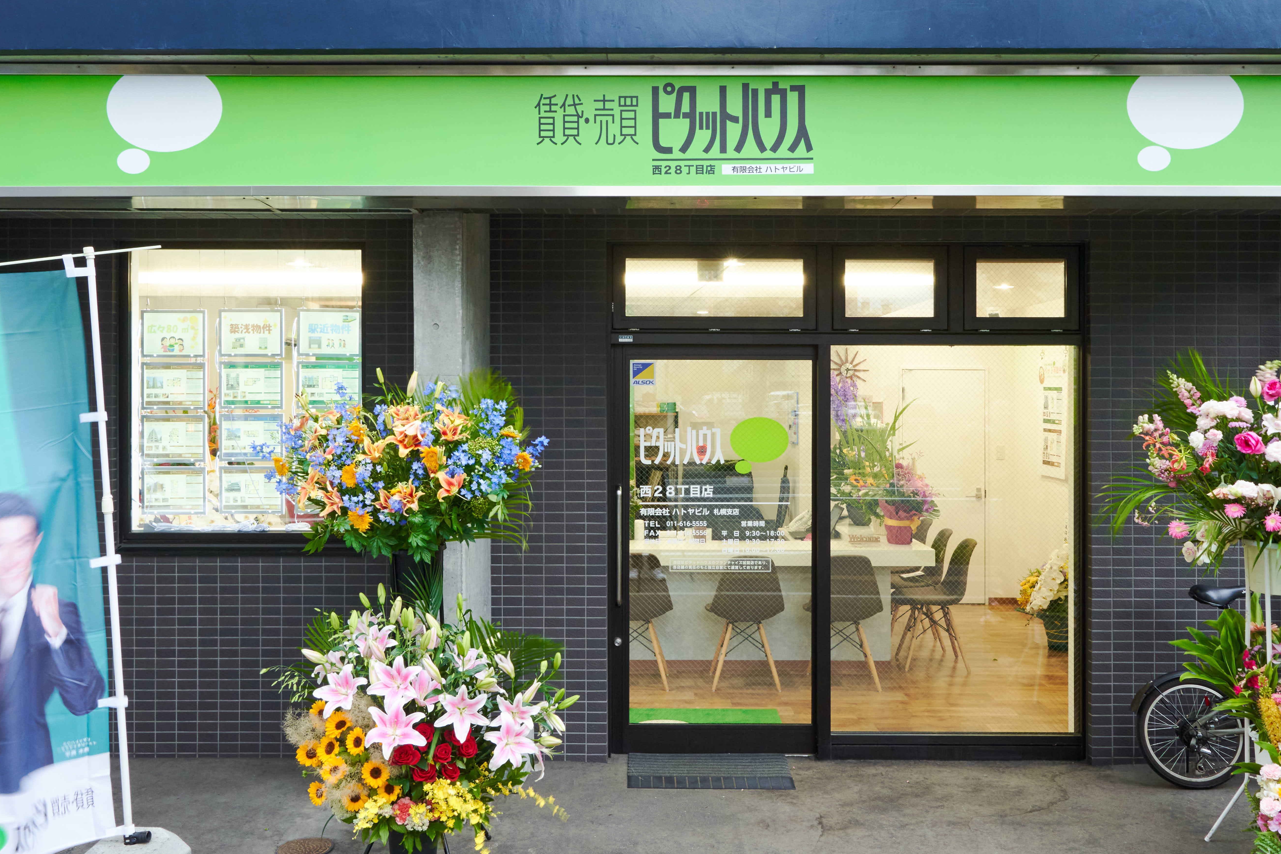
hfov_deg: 63.6
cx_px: 670
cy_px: 382
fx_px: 1032
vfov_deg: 44.9
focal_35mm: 29
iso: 400
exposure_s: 1/8
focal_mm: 16
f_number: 13
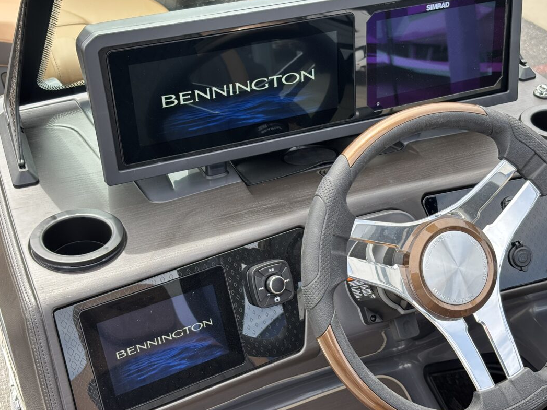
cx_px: 277
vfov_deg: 27.5
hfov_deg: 36.2
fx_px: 837
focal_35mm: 53
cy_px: 202
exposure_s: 1/343
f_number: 1.6
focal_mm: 5.96
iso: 32
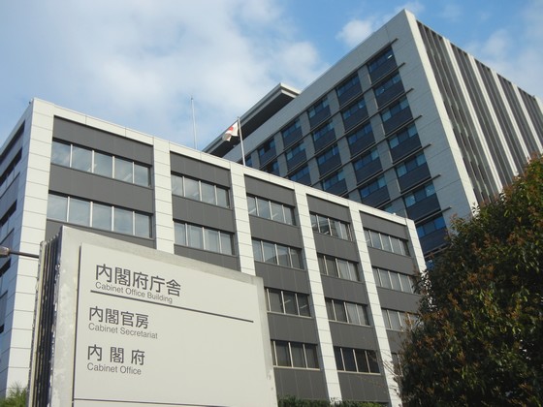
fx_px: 533
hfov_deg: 54.0
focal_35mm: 34
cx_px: 272
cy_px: 204
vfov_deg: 41.8
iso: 160
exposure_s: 1/294
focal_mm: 6.2
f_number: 7.2
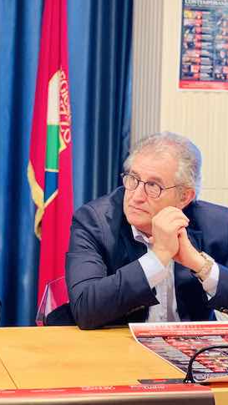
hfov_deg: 15.7
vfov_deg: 27.9
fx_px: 816
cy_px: 202
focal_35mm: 76
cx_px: 13
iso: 250
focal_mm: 6
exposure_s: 1/50
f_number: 2.4
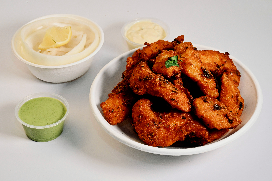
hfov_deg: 18.4
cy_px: 90
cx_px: 136
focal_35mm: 111
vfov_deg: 12.3
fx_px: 839
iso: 2800
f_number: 20
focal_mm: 110
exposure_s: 1/125
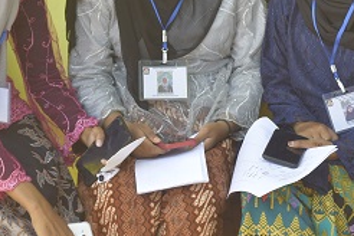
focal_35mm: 201
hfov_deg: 10.2
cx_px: 276
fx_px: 1979
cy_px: 30
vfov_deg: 6.8
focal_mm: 55
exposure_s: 1/100
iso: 200
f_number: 5.6
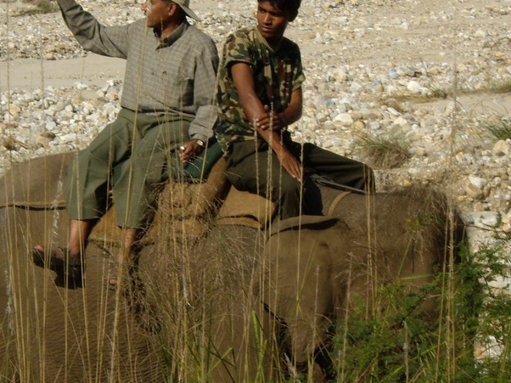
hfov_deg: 10.2
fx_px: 2863
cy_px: 134
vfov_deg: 7.6
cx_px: 182
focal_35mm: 194
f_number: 8.3
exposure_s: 1/320
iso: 100
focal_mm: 18.6
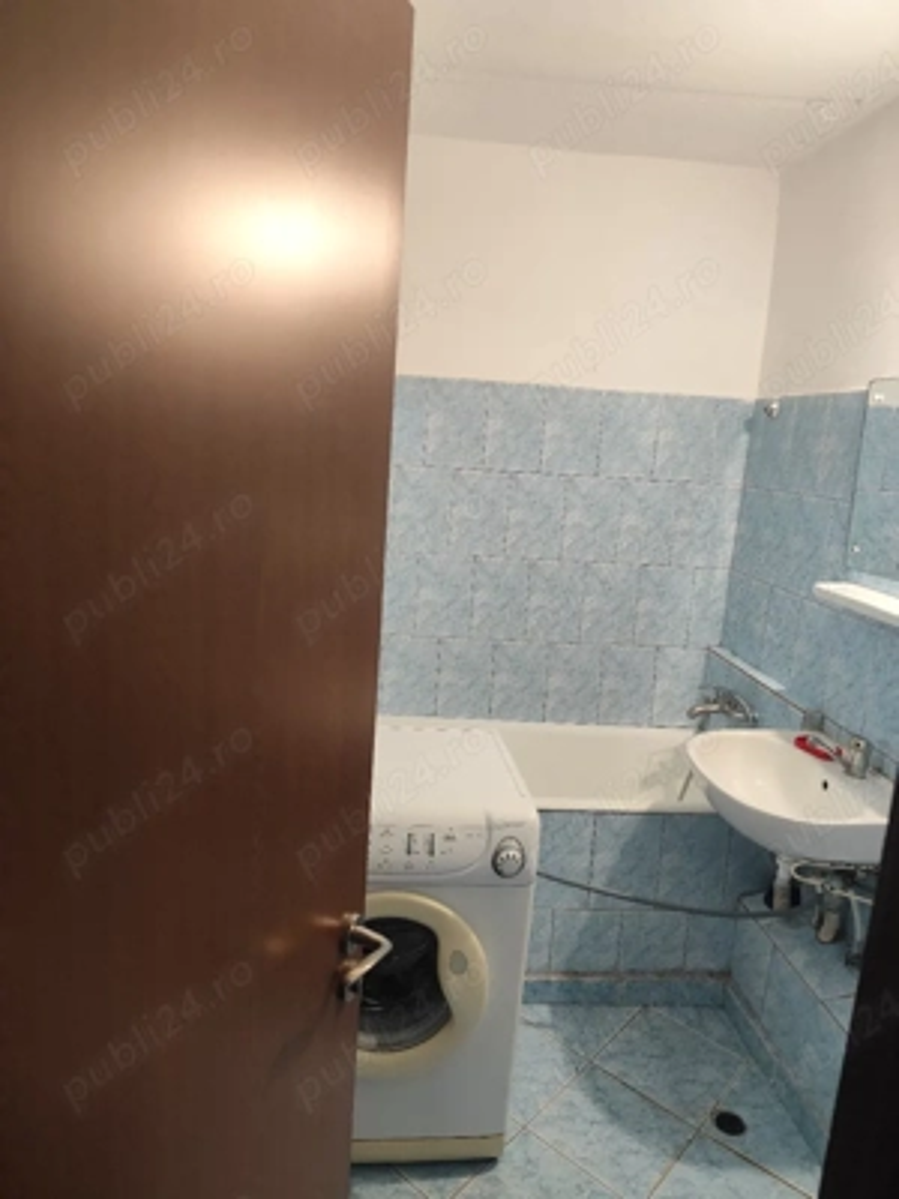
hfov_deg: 58.9
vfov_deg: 73.9
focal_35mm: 23
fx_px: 796
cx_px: 450
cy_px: 600
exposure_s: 1/50
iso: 500
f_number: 1.65
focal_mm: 6.19
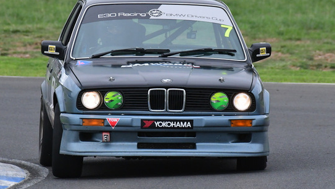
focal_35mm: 1157
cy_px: 48
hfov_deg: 1.9
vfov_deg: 1.1
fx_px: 10282
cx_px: 125
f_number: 9
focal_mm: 500
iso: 2000
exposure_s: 1/640
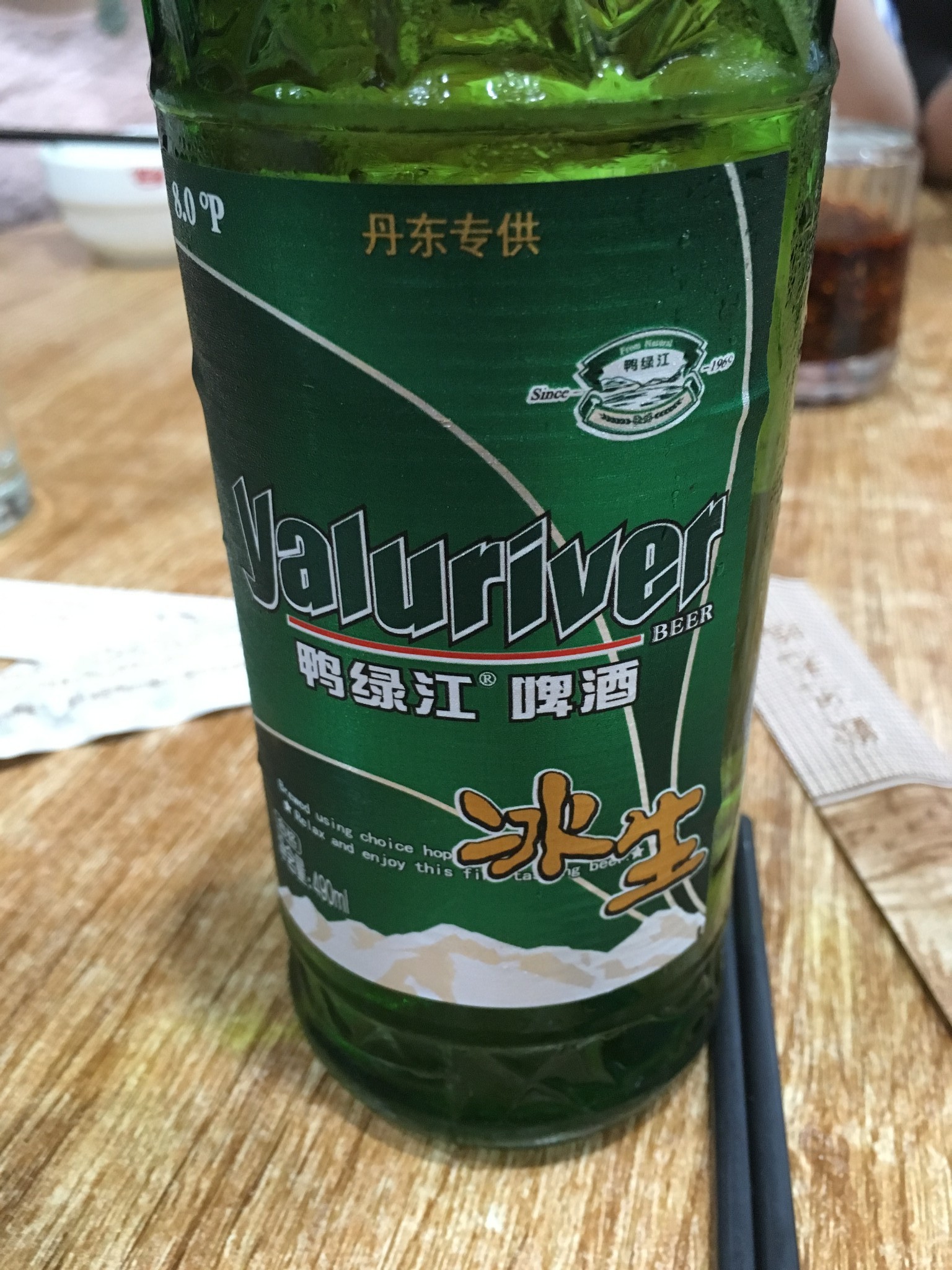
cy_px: 635
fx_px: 1063
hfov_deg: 48.2
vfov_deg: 61.7
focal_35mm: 29
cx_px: 476
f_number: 2.2
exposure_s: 1/25
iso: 200
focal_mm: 4.15
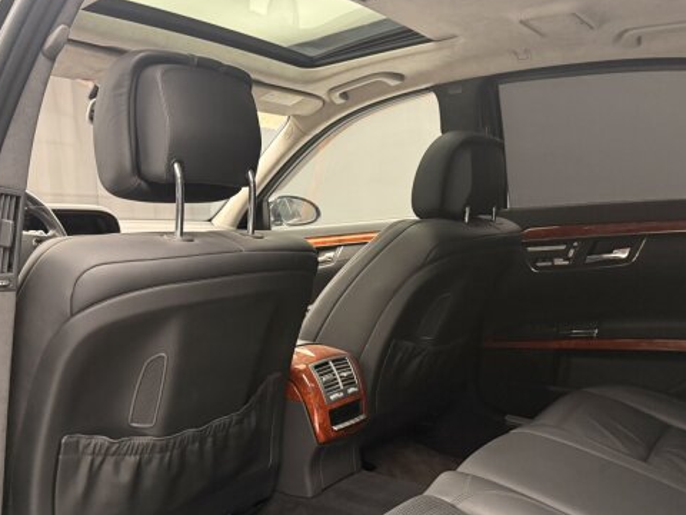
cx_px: 324
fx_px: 634
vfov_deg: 44.0
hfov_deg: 56.8
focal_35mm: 32
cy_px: 299
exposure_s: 1/33
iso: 640
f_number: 1.78
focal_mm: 6.76
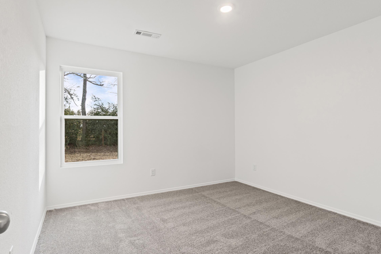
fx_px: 212
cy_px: 128
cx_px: 193
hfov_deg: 84.0
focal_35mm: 20
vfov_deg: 61.9
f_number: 9
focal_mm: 12
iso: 250
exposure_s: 1/3
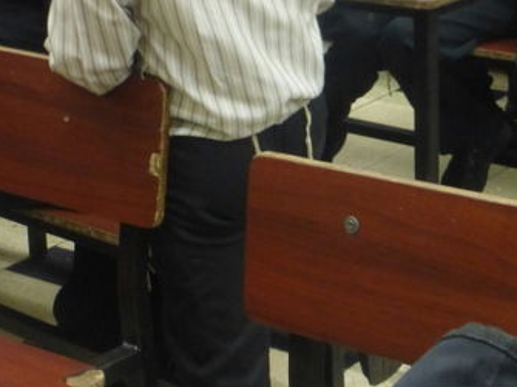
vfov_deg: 13.5
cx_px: 350
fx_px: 1598
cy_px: -74
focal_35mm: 107
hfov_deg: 18.3
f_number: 3.7
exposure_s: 1/20
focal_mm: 6.1
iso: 400
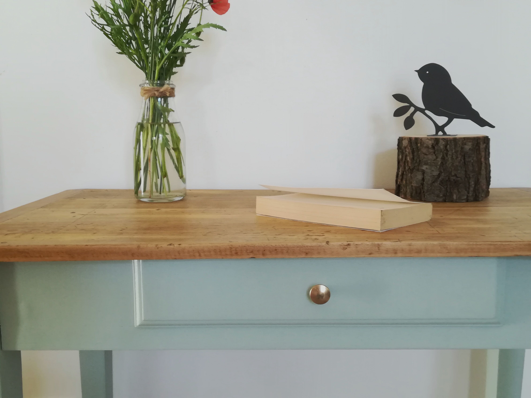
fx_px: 522
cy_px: 199
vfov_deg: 41.8
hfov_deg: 54.0
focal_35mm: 34
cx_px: 266
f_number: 2.2
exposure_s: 1/33.3
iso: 320
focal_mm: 3.83
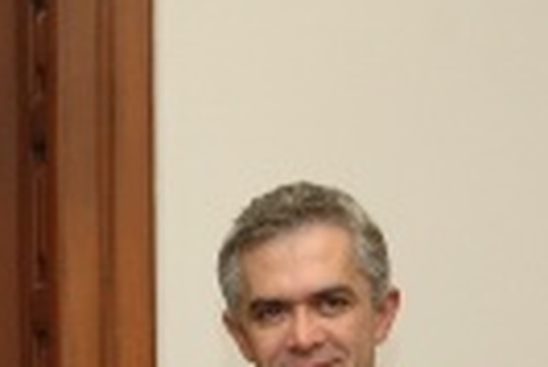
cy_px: 577
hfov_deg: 9.0
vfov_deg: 6.0
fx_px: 3454
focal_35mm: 227
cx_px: 41
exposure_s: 1/60
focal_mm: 45
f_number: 5
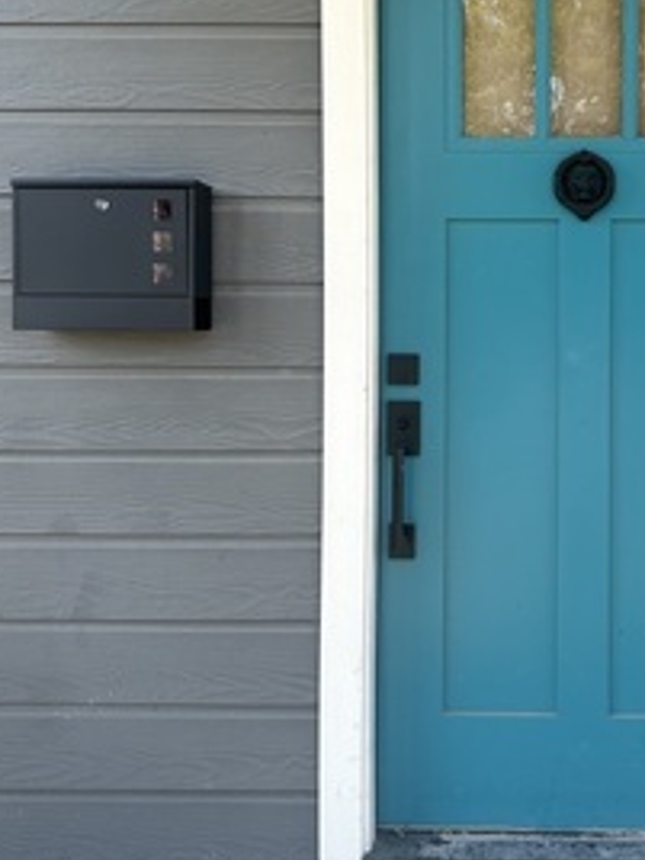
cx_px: 555
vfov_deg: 43.6
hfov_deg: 32.3
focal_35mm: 43
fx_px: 1068
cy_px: 337
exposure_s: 1/785
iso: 80
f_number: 1.78
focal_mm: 6.86
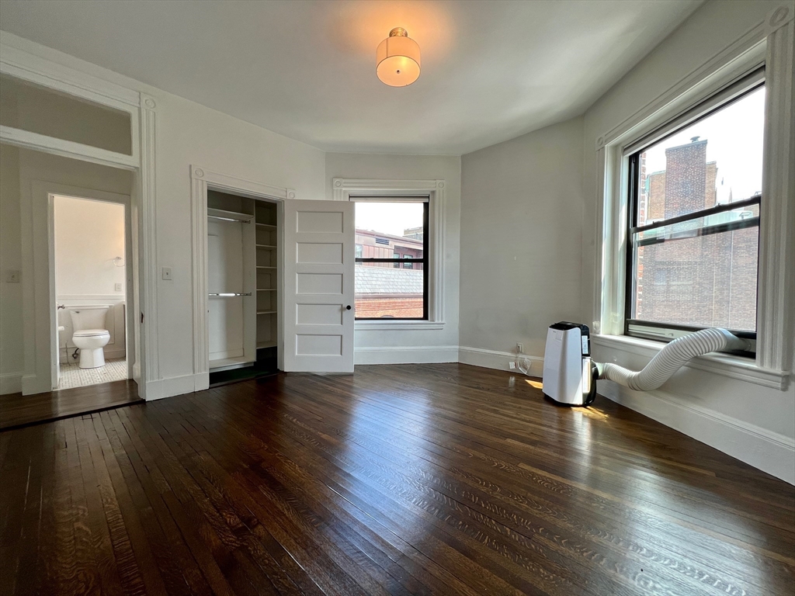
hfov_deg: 106.2
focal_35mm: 13
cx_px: 398
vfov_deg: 89.9
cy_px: 298
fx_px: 299
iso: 50
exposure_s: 1/120
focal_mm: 1.57
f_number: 1.8
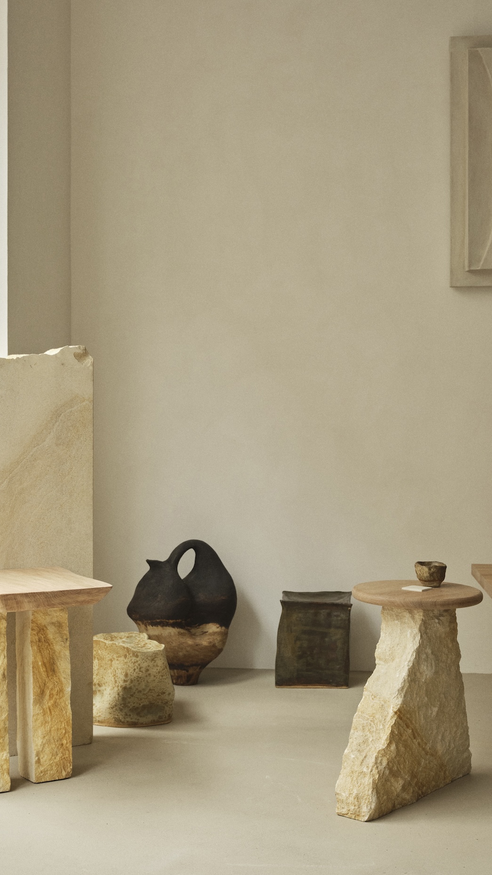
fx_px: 1206
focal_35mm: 52
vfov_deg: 39.9
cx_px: 228
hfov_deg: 23.1
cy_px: 435
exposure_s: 1/25
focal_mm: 59.6
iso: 1000
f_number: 11
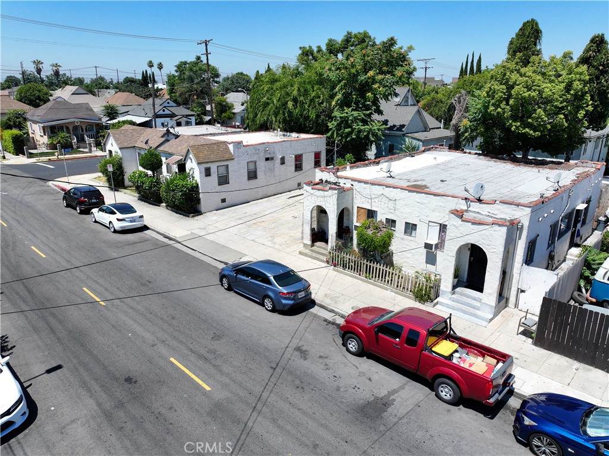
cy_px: 228
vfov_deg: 56.8
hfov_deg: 71.6
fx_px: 422
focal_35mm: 24
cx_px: 304
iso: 100
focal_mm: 12.29
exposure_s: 1/2000
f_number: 2.8
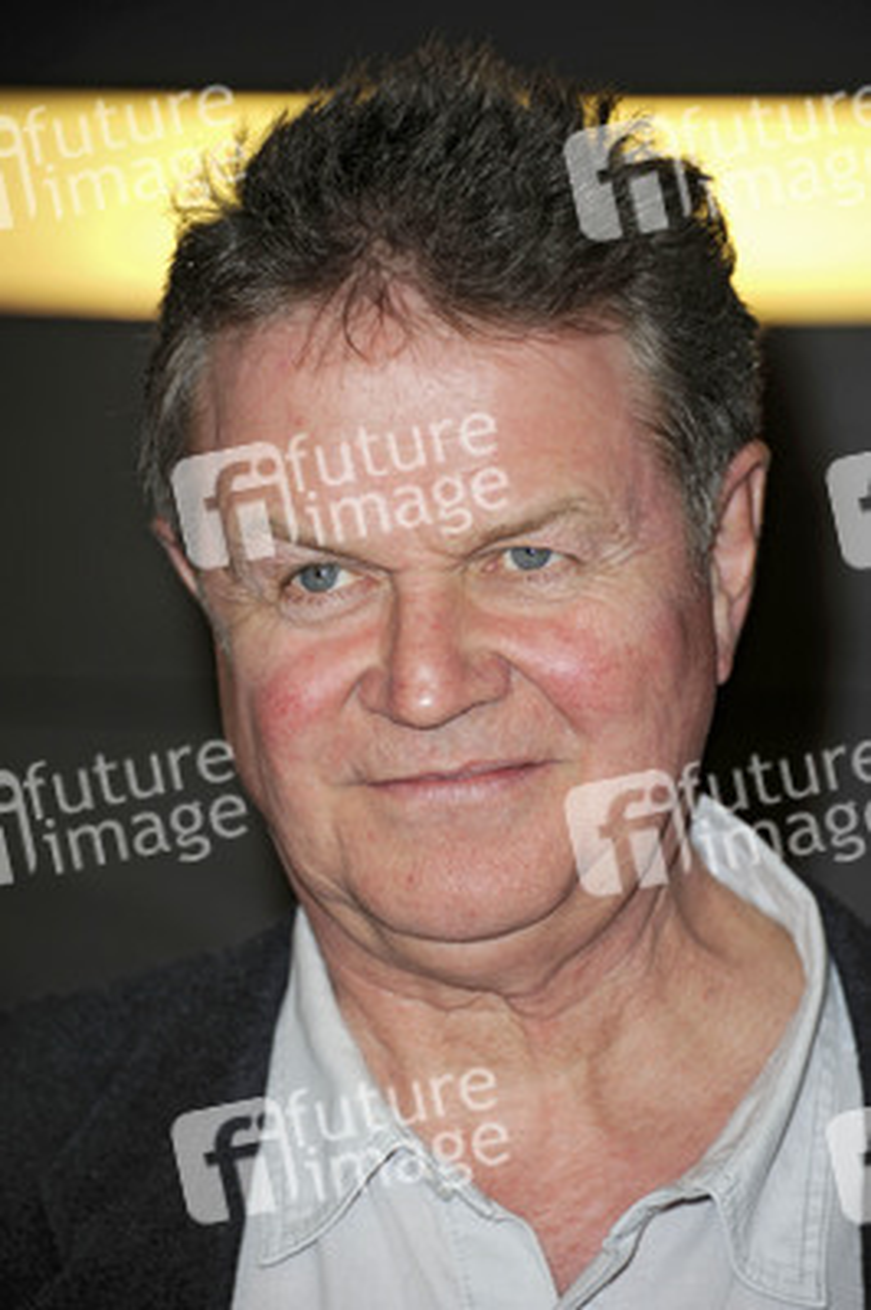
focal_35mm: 250
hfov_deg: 5.5
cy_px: 655
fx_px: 9088
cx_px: 436
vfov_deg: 8.2
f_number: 5.6
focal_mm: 250
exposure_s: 1/125
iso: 800
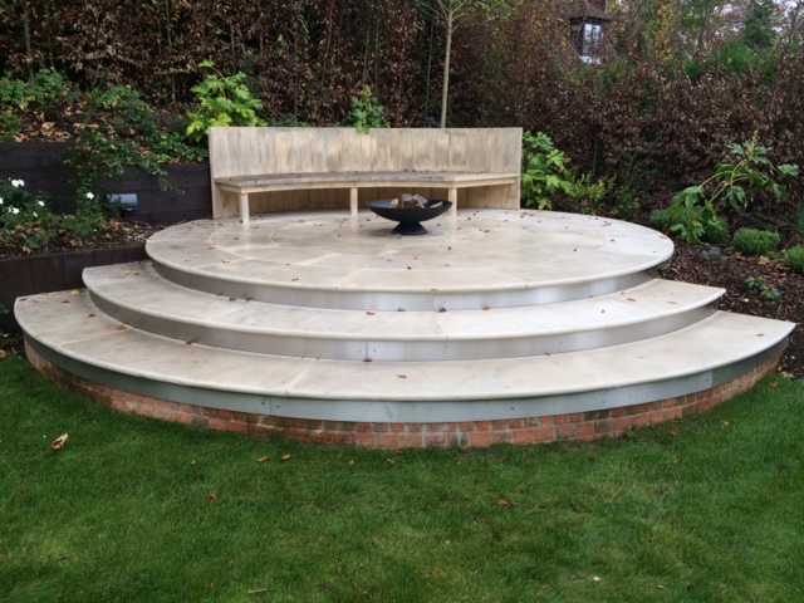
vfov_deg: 48.2
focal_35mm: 29
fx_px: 674
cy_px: 302
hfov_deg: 61.7
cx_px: 402
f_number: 2.2
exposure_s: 1/60
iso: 32
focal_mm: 4.15
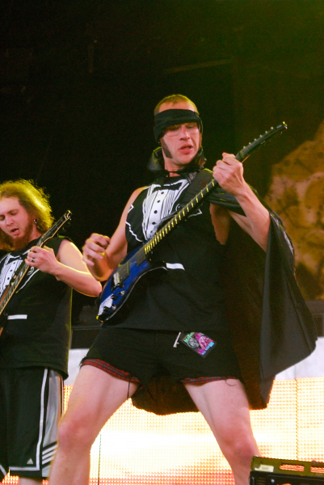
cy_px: 242
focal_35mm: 75
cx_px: 162
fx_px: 1011
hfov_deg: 18.2
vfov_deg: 27.0
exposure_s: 1/160
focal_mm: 50
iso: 1250
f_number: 3.3
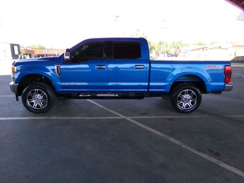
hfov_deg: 71.6
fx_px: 169
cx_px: 122
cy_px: 92
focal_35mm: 24
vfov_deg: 56.8
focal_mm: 4.3
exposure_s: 1/110
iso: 100
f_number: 3.7
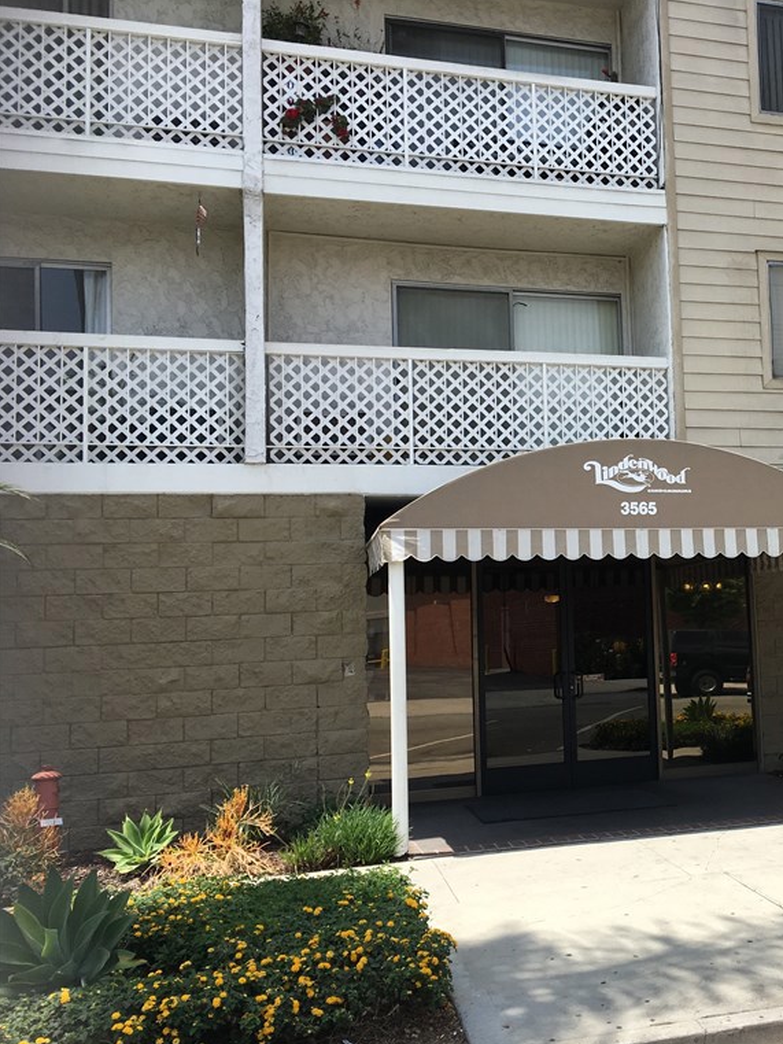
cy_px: 521
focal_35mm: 39
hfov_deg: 34.8
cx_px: 699
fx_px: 1176
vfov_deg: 47.9
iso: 25
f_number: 2.2
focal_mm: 4.15
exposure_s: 1/1012
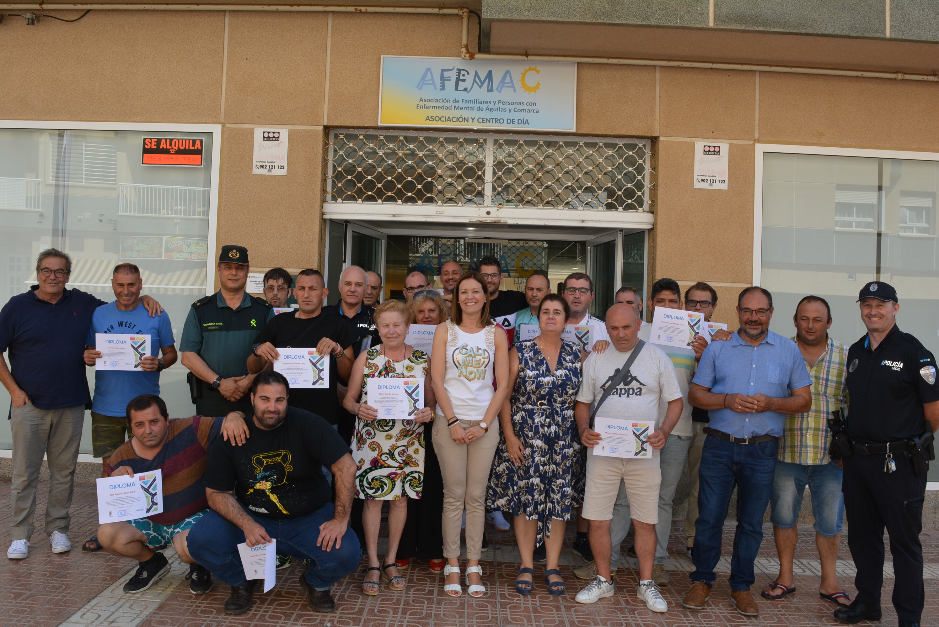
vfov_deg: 43.7
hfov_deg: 61.9
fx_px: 783
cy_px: 314
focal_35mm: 30
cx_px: 470
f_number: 10
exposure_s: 1/200
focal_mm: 20
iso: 400
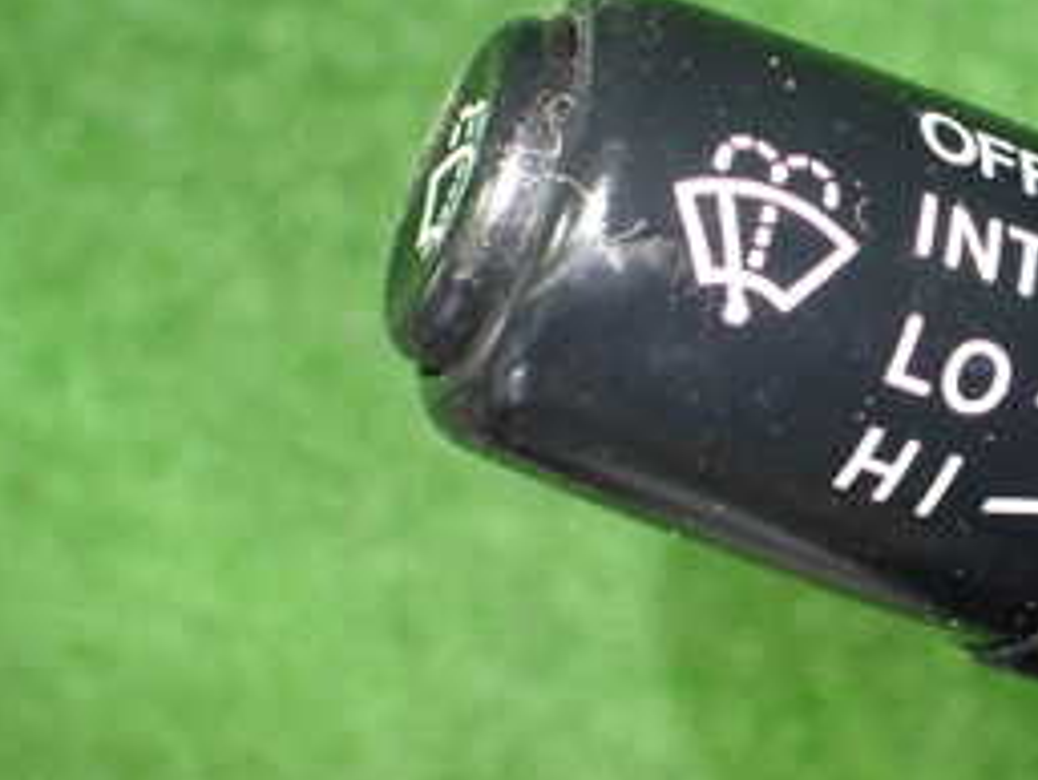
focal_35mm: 70
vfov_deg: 21.0
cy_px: 380
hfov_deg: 25.9
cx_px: 1103
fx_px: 2100
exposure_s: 1/30
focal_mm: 5.4
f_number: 2.3
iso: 800
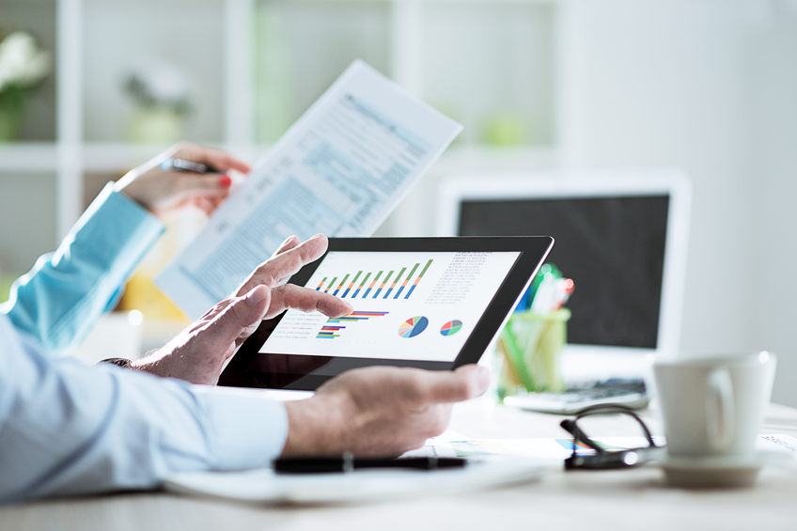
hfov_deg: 23.9
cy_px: 266
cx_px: 398
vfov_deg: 16.1
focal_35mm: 85
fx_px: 1881
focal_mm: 85
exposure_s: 1/160
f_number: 2
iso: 500
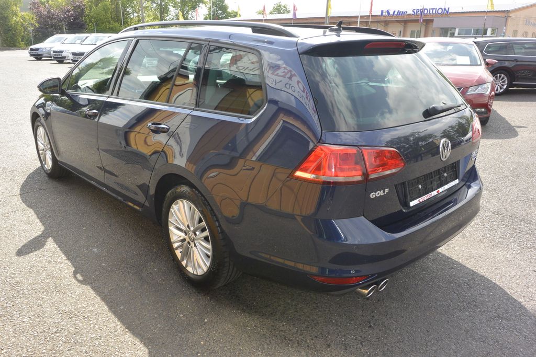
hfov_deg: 67.4
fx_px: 402
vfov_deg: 47.9
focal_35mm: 27
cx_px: 268
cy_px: 178
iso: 160
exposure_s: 1/250
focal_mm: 10
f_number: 6.3
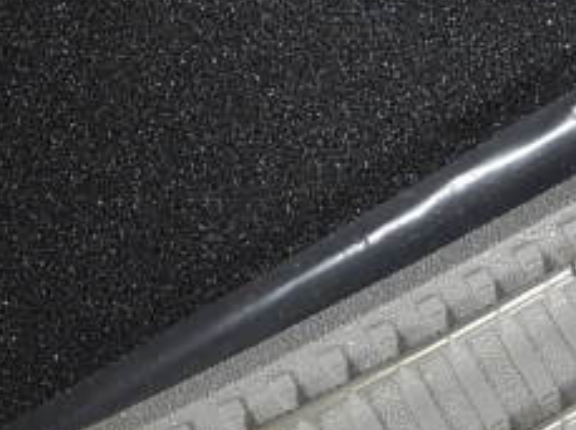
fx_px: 1861
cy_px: 365
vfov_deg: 13.1
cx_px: 561
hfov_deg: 17.2
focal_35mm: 112
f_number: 4.2
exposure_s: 1/25
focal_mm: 7.2
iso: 400
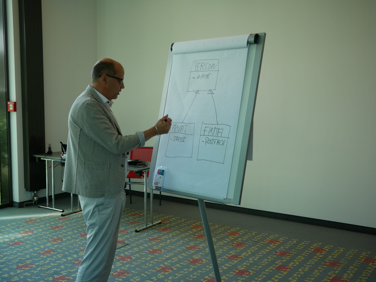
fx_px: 435
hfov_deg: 46.8
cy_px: 141
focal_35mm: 40
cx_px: 188
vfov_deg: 36.0
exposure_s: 1/80
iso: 200
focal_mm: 20
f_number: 4.1
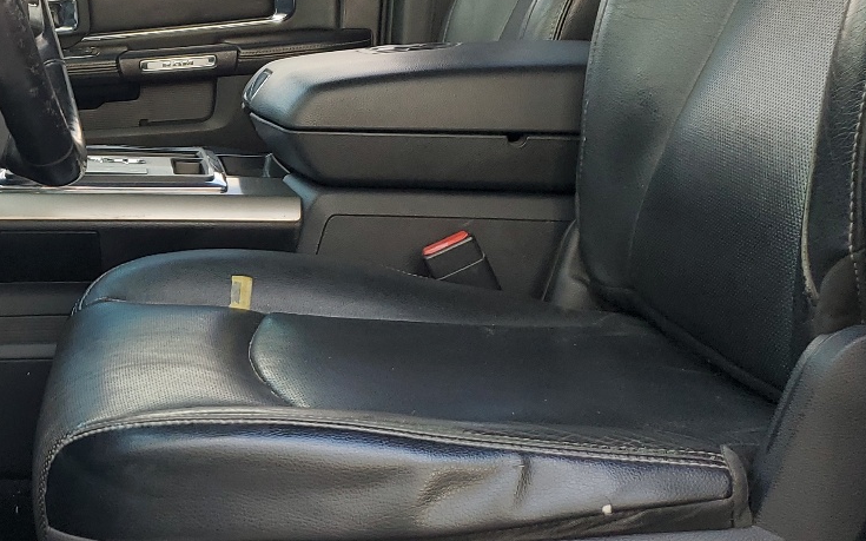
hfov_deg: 32.2
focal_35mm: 60
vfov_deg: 21.6
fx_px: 1416
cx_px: 71
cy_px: 211
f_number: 1.5
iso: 50
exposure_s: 1/175
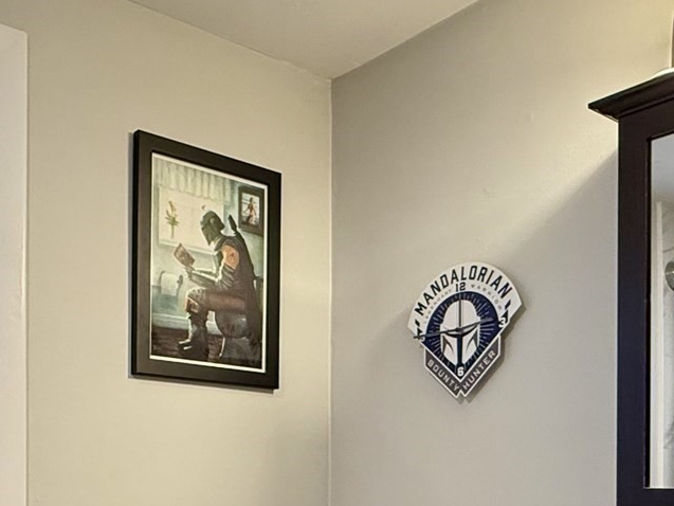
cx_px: 218
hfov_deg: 41.5
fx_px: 876
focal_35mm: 45
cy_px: 490
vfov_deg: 30.2
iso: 320
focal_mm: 2.22
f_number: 2.2
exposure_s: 1/120
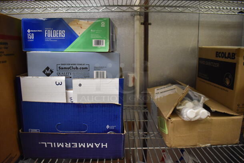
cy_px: 82
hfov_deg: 67.3
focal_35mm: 27
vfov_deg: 48.0
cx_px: 122
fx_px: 183
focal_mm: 18
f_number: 3.5
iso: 2800
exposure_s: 1/125
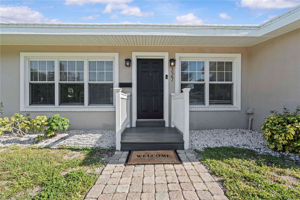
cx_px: 150
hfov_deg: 96.7
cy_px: 100
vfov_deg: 73.7
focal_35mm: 16
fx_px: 133
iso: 250
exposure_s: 1/80
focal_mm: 16
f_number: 8
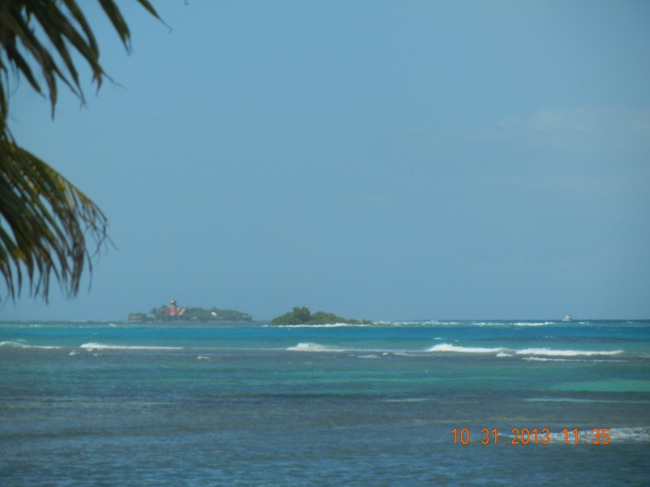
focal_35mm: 229
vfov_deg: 6.5
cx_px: 325
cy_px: 244
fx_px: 4300
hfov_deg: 8.6
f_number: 9.6
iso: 160
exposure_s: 1/378
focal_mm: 41.2
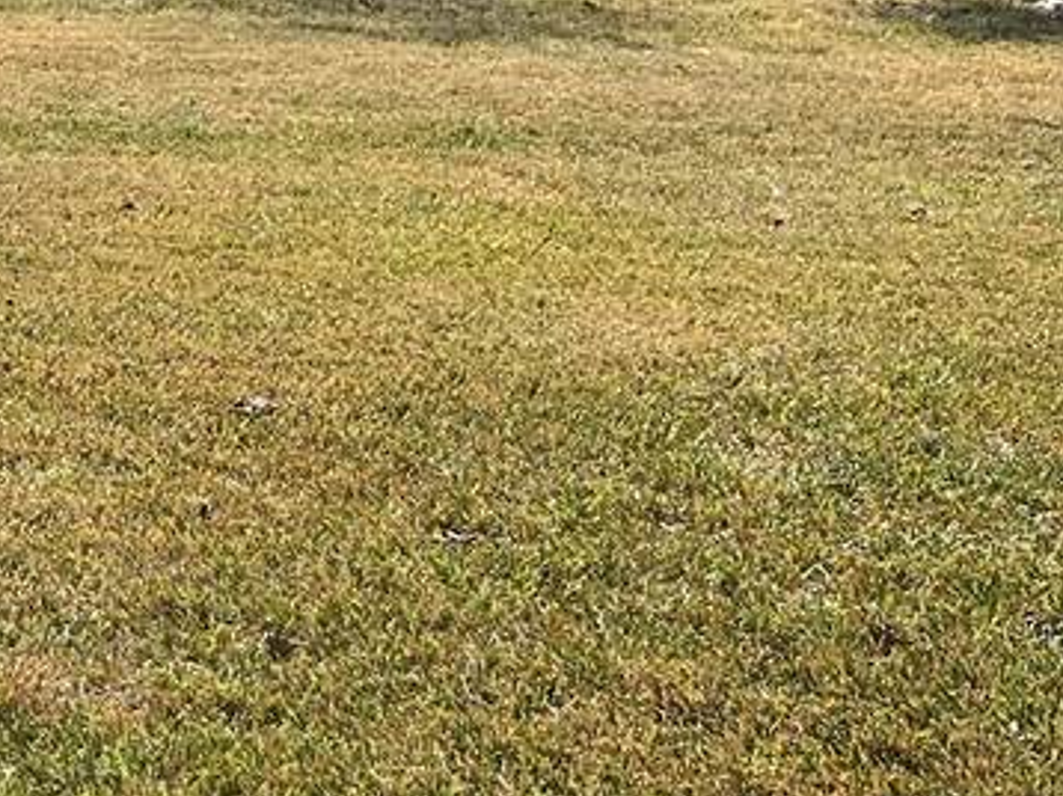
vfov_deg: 15.0
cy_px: -291
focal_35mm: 93
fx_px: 2854
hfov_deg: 17.8
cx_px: -733
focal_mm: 5.1
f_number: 1.6
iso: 50
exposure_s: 1/4854
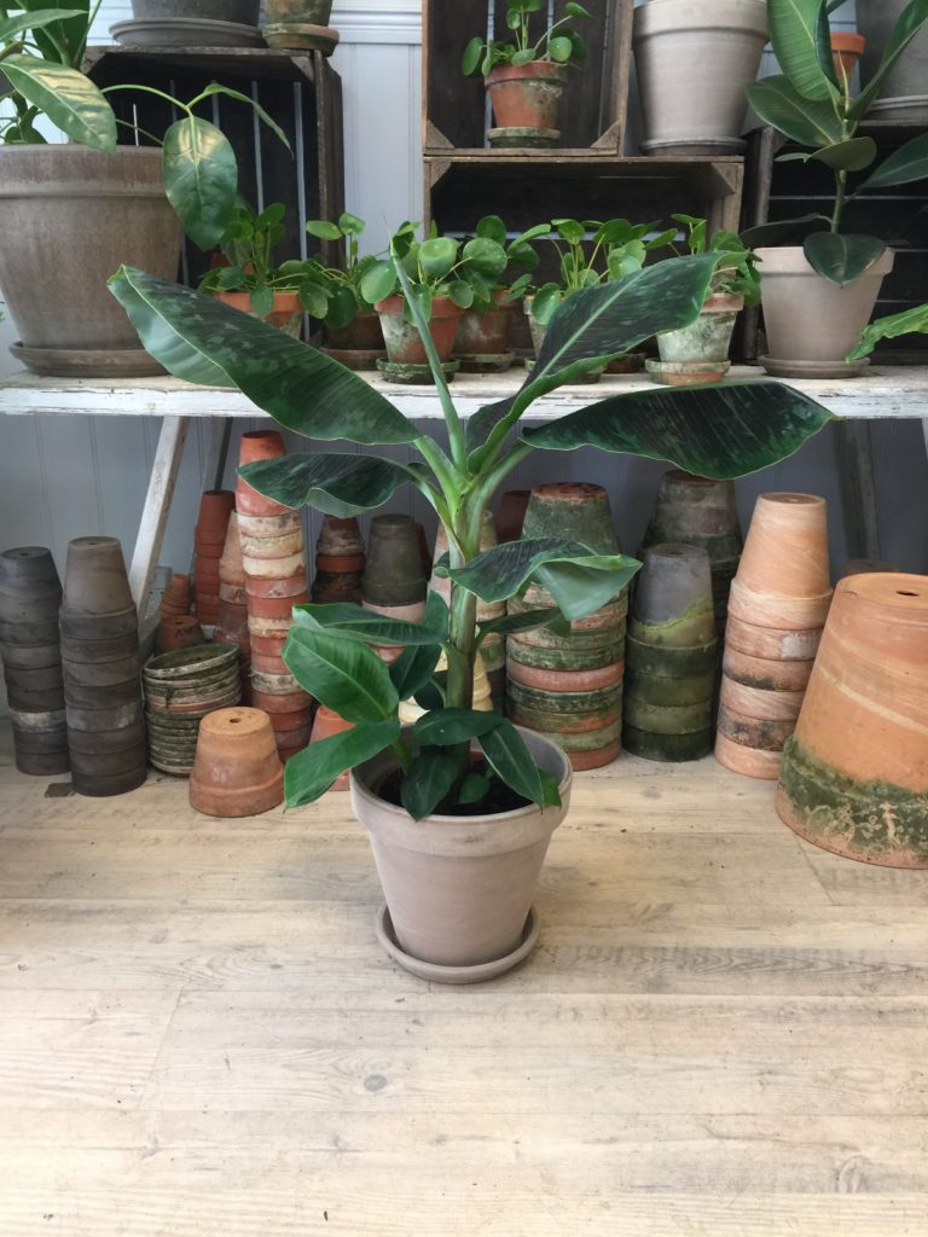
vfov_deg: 61.7
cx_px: 464
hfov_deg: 48.2
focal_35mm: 29
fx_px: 1037
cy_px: 618
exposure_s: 1/17
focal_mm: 4.15
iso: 50
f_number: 2.2
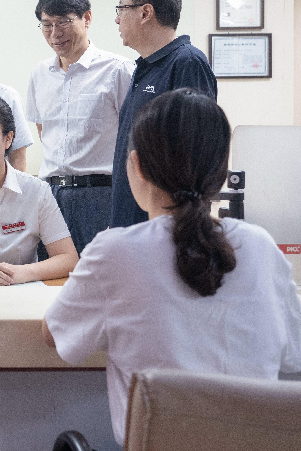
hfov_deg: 17.6
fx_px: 890
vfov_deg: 28.3
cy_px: 167
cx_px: -124
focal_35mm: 71
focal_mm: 35
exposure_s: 1/50
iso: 2500
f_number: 4
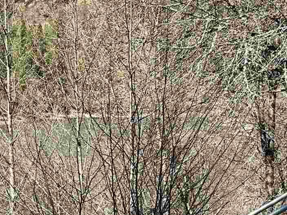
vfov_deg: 13.9
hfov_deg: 18.2
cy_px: 208
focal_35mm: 105
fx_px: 871
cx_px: 0
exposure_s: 1/2203
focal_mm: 6.86
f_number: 1.78
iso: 80
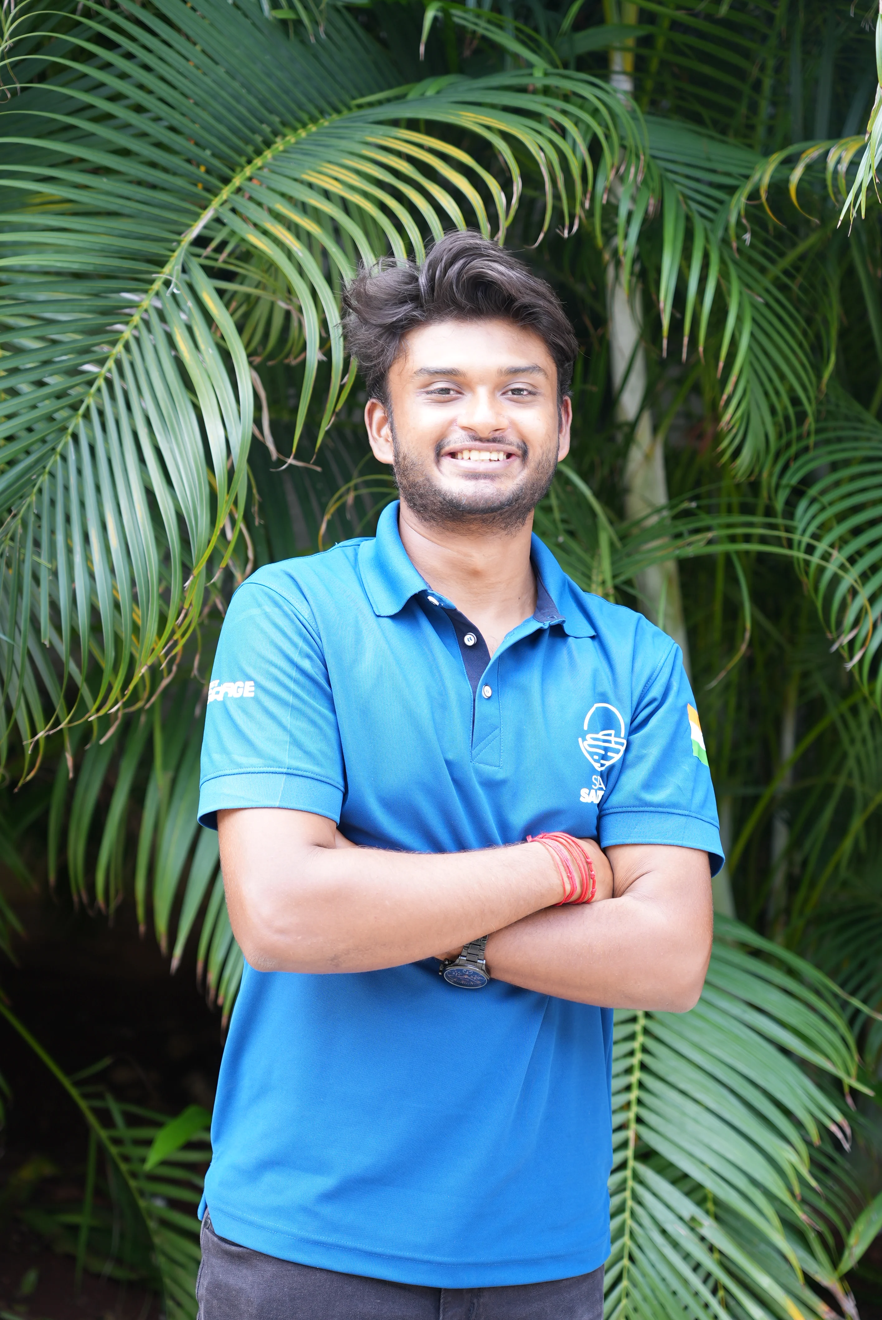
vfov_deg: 27.7
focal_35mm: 73
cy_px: 660
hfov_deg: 18.7
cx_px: 441
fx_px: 2679
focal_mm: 73
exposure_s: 1/50
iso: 200
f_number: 4
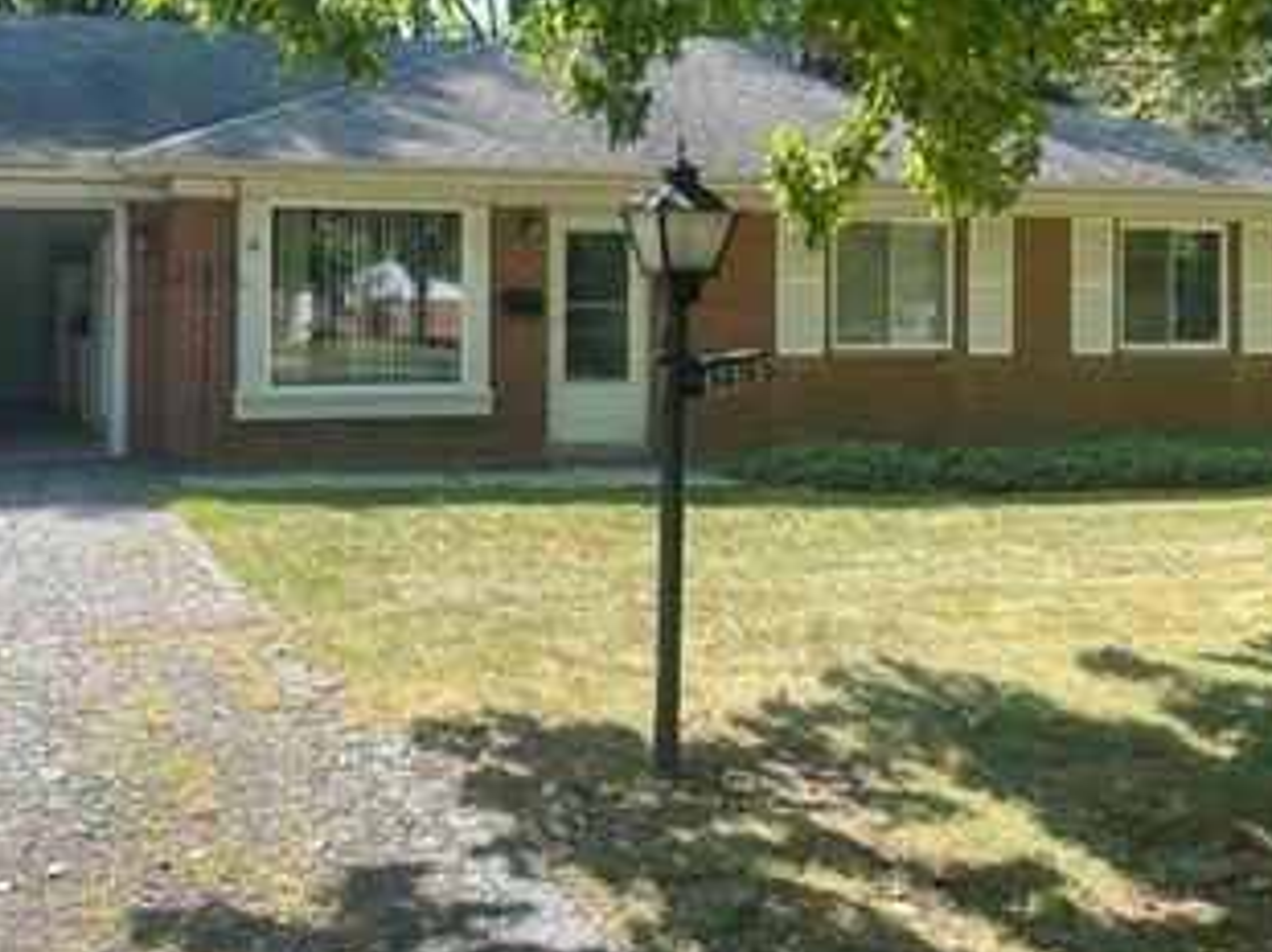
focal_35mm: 42
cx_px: 451
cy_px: 298
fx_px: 1542
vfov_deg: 33.9
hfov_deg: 44.3
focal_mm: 4.2
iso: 32
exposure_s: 1/824
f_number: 1.6
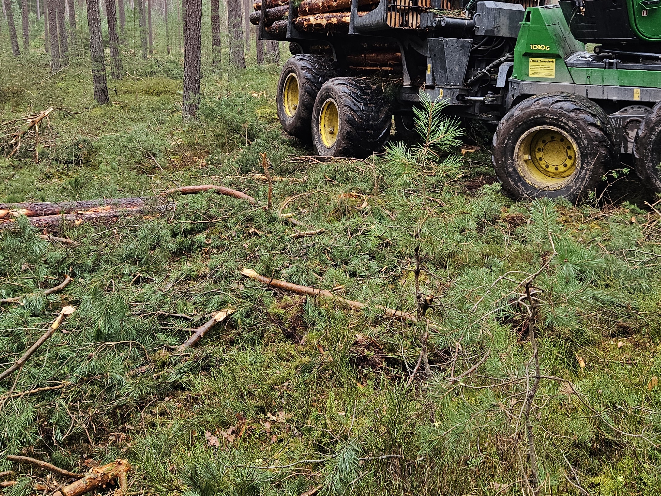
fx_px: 802
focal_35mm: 42
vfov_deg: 33.7
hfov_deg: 44.6
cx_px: 395
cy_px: 130
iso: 160
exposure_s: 1/100
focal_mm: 5.4
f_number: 1.8
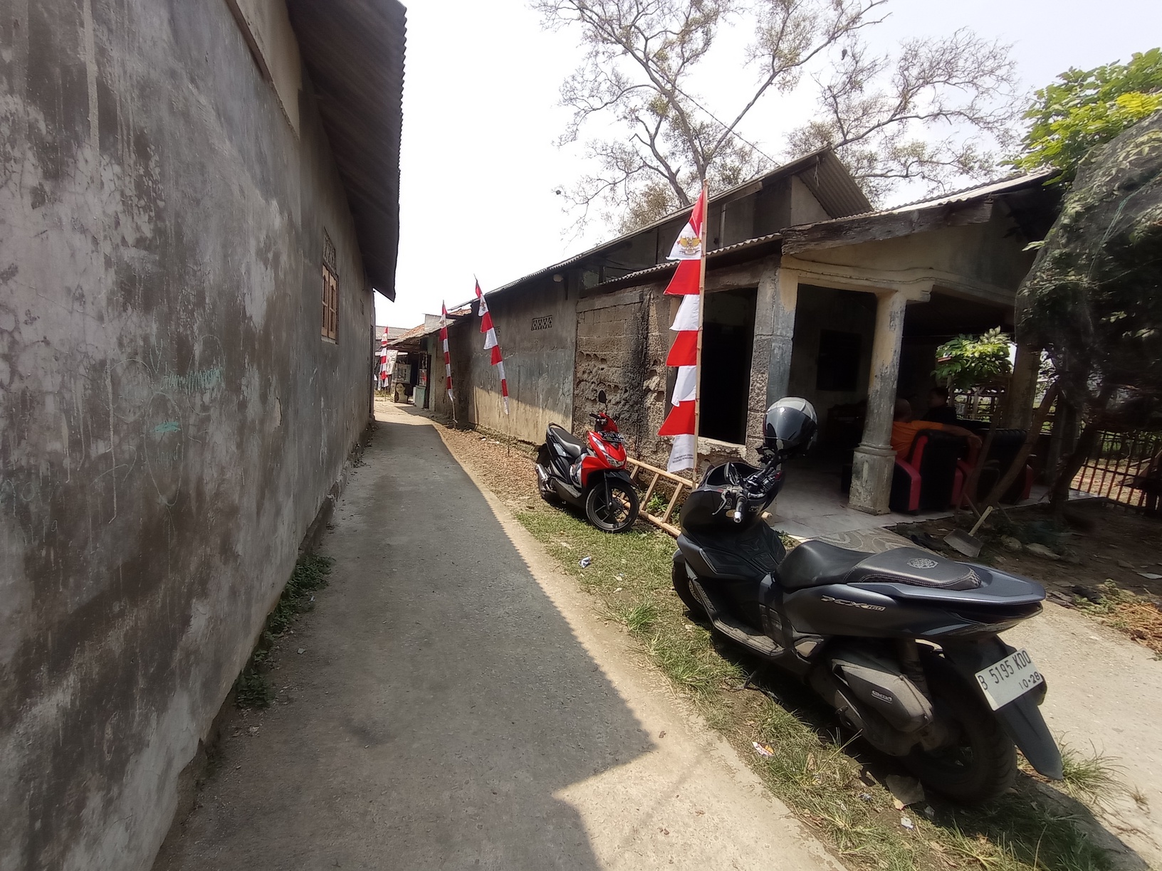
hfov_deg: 63.4
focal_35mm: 28
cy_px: 436
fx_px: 940
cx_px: 581
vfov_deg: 49.7
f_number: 2.2
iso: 121
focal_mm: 1.65
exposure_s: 1/1116
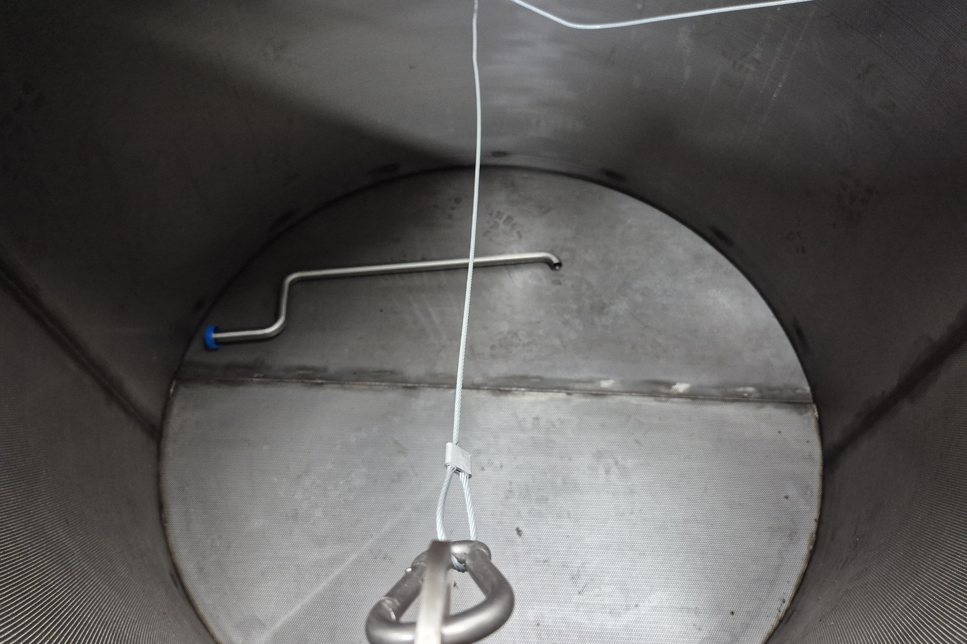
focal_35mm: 24
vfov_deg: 53.1
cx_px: 483
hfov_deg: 73.7
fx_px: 645
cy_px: 326
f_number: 1.8
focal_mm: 5.4
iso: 640
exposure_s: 1/60
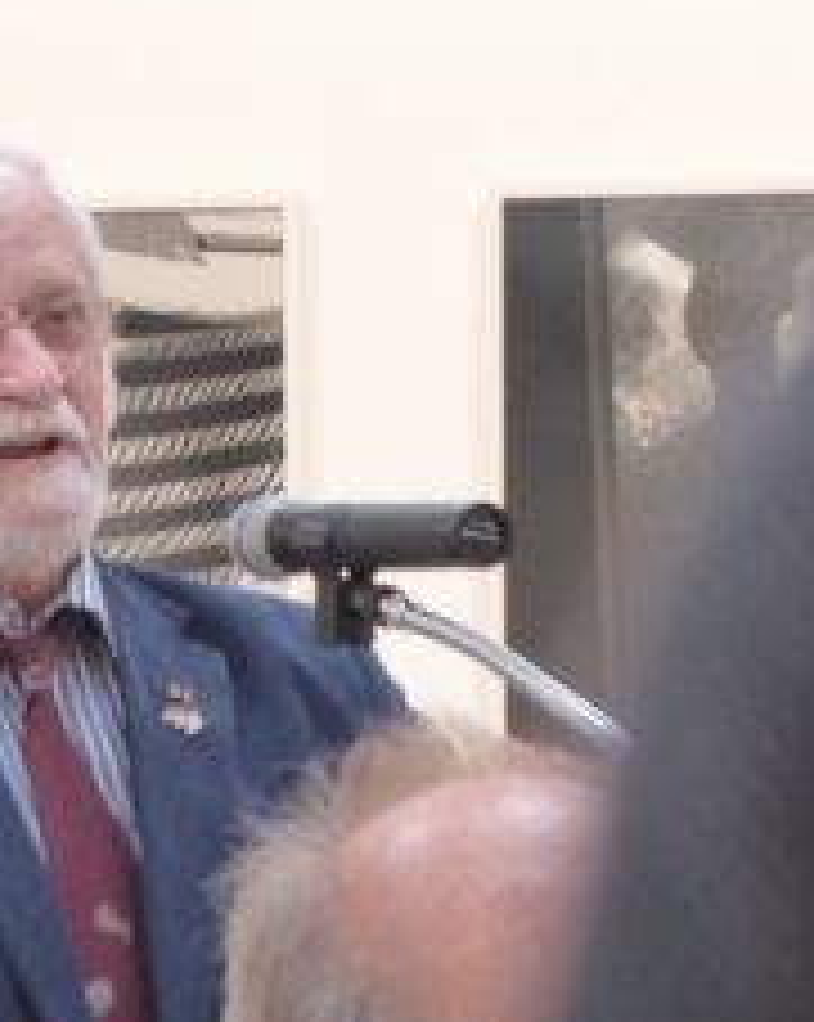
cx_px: 54
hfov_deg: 3.1
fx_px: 14846
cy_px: 657
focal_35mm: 492
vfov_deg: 3.9
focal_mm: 38.4
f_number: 5.6
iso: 800
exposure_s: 1/15
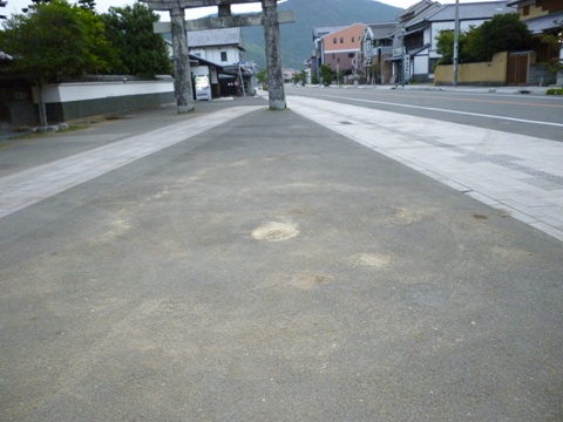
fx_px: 455
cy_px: 211
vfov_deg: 49.7
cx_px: 282
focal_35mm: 28
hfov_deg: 63.4
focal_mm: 5
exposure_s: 1/60
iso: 320
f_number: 3.1
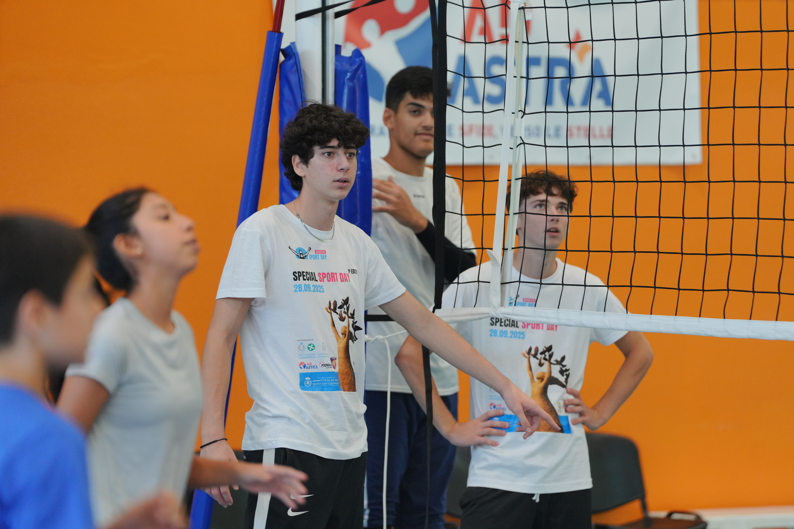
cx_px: 397
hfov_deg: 10.3
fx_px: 4411
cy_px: 264
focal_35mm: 200
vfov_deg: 6.9
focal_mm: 200
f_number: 3.2
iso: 1600
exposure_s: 1/640
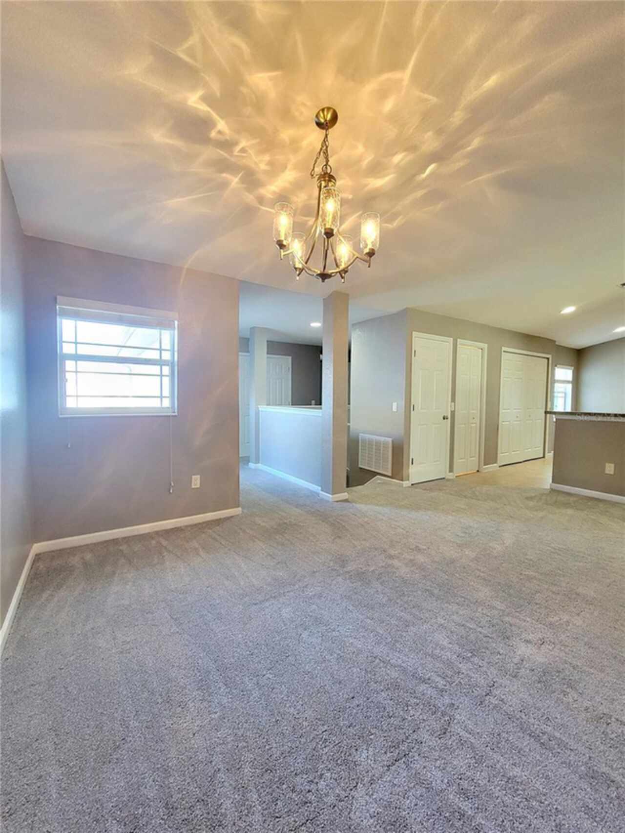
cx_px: 312
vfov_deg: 106.2
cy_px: 416
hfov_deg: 89.9
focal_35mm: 13
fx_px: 313
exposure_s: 1/60.2
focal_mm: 2.2
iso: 250
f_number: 2.2
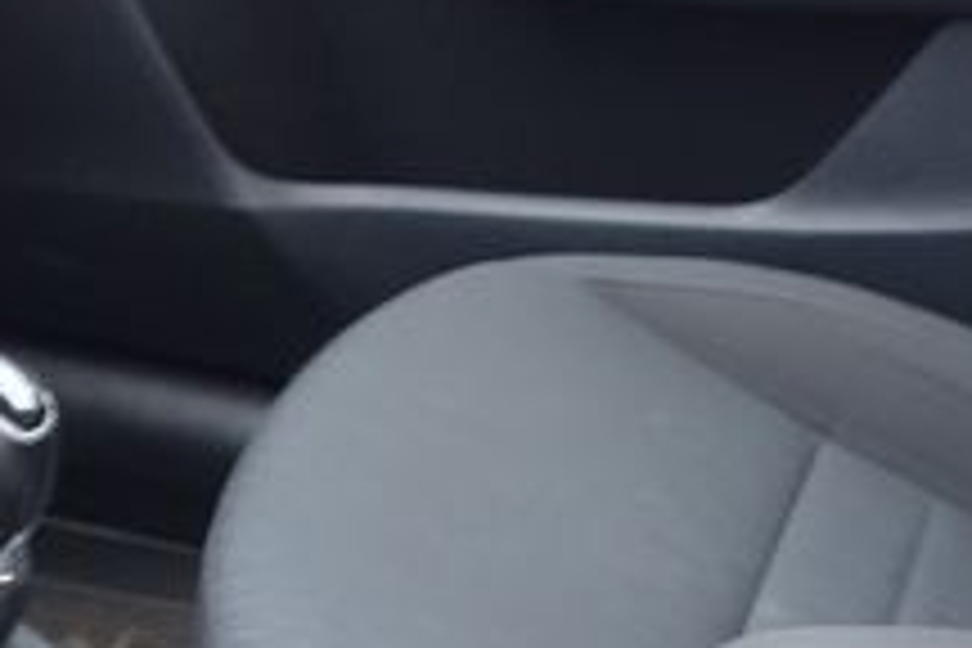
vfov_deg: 10.0
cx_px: 526
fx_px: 3591
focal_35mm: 133
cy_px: 974
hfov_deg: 15.4
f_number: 2.8
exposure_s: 1/30
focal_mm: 10.4
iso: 800
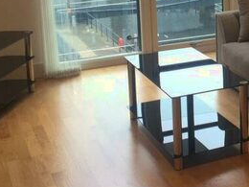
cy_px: 8
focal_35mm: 78
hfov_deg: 23.1
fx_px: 561
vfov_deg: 18.5
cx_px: 293
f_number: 2.2
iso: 32
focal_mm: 4.15
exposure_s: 1/50
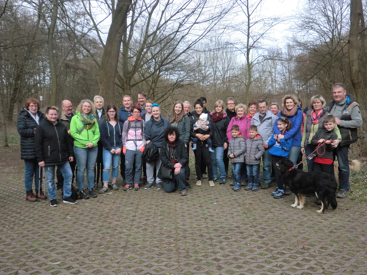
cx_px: 184
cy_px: 138
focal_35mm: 36
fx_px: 382
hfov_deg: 51.4
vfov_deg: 39.7
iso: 50
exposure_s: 1/250
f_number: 3
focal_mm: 6.58
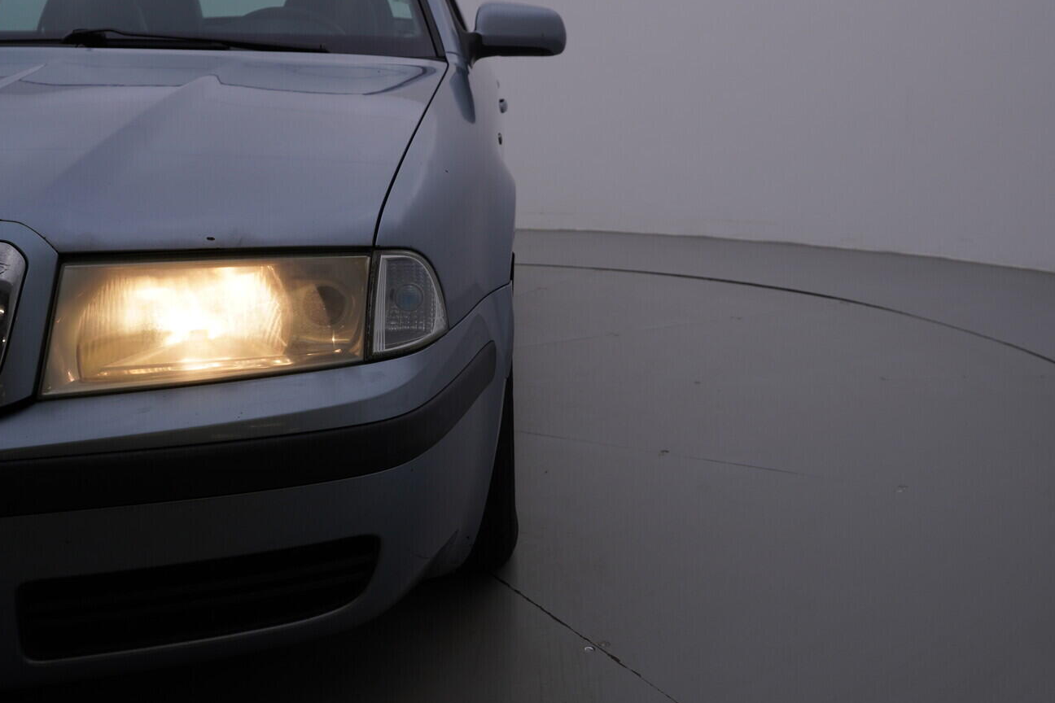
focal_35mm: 40
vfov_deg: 33.4
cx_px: 554
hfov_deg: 48.4
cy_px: 317
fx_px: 1172
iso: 125
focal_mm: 24
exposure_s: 1/160
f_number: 5.6
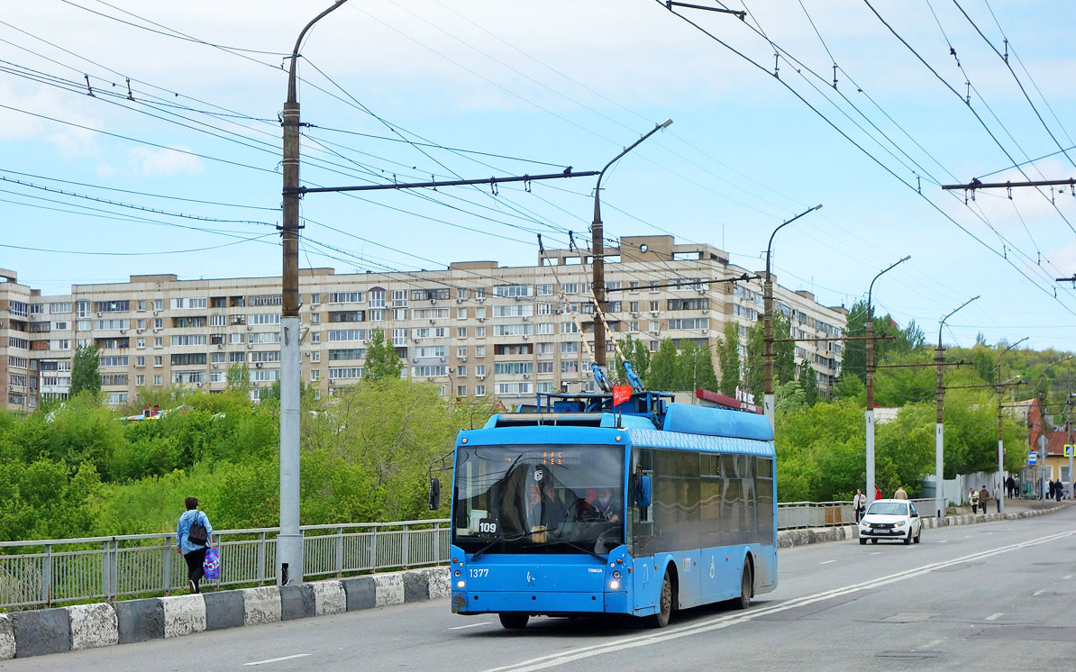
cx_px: 537
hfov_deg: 24.6
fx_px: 2463
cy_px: 358
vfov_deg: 15.5
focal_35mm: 84
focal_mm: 30.46
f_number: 5.6
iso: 125
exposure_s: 1/500
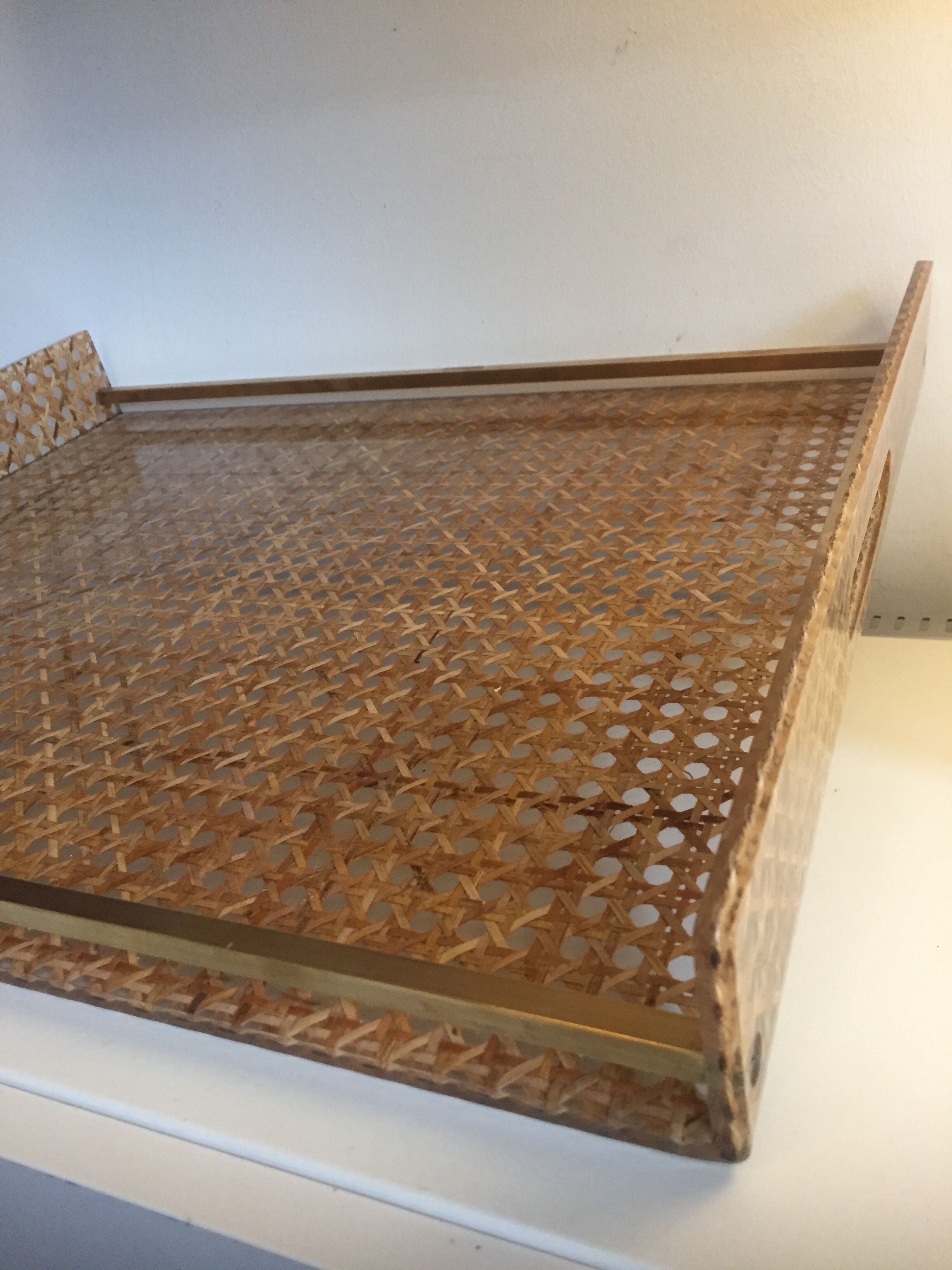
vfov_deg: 61.7
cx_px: 476
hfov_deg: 48.2
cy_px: 635
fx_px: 1063
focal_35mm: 29
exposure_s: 1/20
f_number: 2.2
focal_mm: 4.15
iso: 250
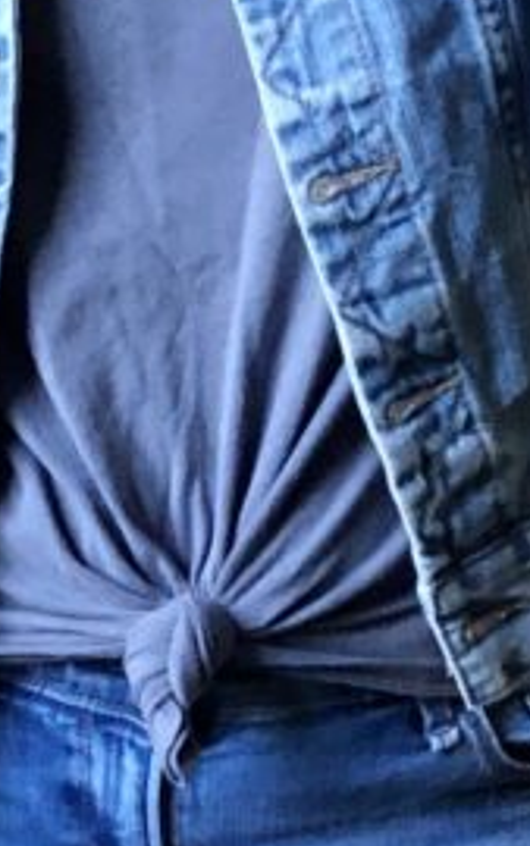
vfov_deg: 12.4
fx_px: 3902
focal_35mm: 169
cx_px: 351
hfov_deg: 7.8
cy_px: 454
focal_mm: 3.99
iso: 100
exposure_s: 1/12
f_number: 1.8
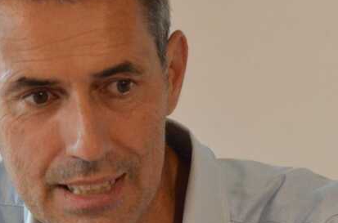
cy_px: 150
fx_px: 5927
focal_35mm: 633
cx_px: 129
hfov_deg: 3.3
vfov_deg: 2.2
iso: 5000
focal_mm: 170
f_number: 10
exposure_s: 1/100
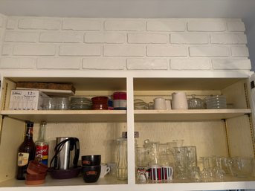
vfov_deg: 53.0
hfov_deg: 67.3
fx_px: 191
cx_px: 128
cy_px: 96
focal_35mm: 26
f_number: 1.6
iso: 125
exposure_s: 1/60
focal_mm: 5.96
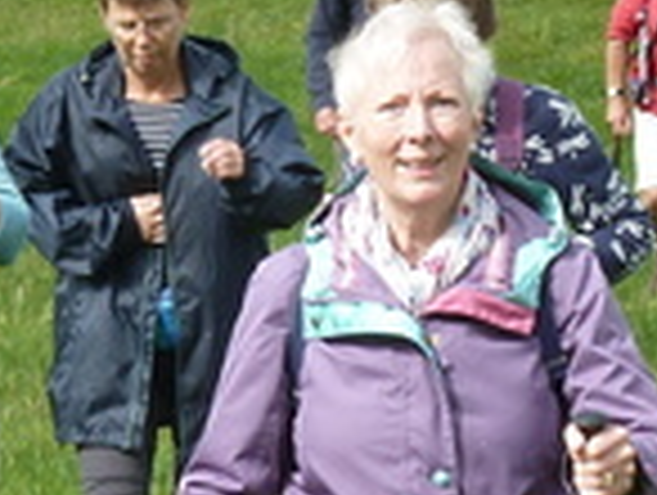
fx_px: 9810
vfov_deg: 2.9
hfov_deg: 3.8
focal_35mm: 516
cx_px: 698
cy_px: 110
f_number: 4.4
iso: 80
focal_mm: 21
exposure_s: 1/200
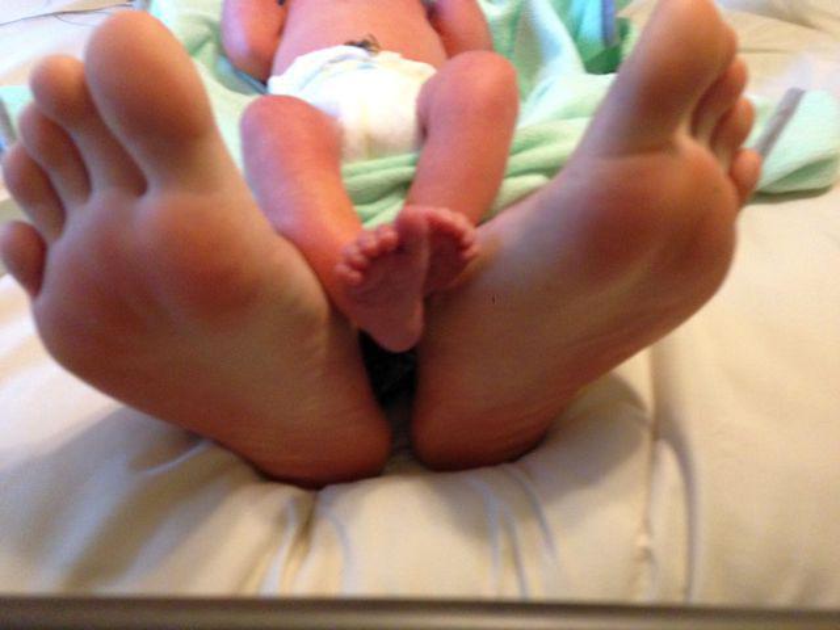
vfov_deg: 42.9
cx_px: 420
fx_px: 801
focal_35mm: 33
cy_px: 315
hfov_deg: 55.4
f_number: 2.4
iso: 320
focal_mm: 4.12
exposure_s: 1/15
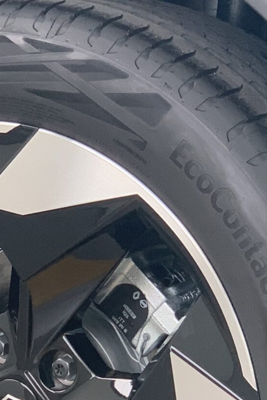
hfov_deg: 8.1
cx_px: -2
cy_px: 354
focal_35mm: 168
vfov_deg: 12.2
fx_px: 1870
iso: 125
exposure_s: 1/79
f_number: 2.4
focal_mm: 6
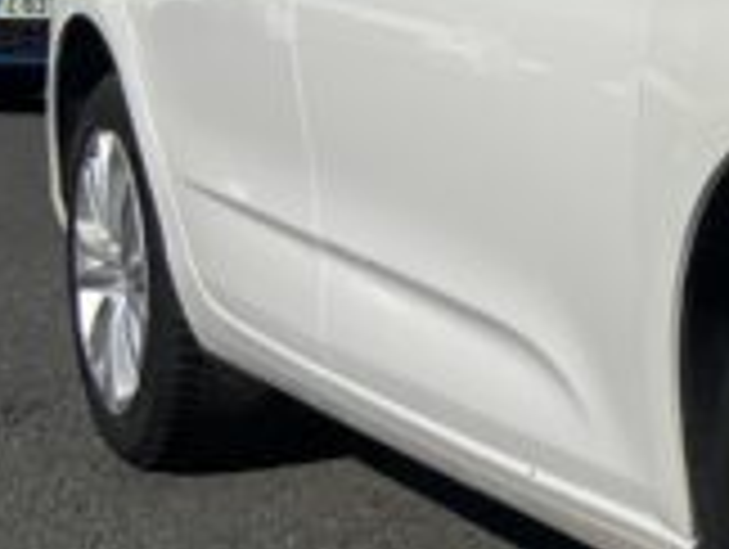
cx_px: 1526
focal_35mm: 143
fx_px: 3016
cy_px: 207
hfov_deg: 12.0
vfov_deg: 10.4
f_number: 1.8
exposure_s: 1/5814
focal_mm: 3
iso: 20
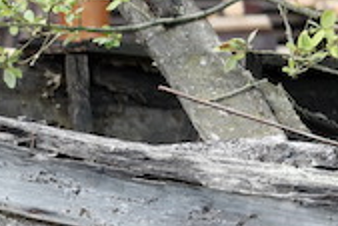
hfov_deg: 5.7
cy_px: 263
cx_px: -330
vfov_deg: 3.9
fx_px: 3336
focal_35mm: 355
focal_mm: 75
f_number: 2.2
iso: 100
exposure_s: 1/320
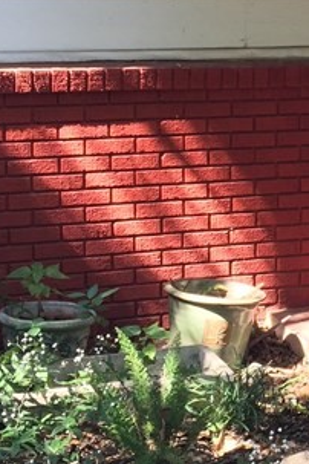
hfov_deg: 12.8
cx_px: 448
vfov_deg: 19.9
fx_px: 1313
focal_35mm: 102
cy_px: 118
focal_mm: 4.15
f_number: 2.2
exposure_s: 1/40
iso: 32
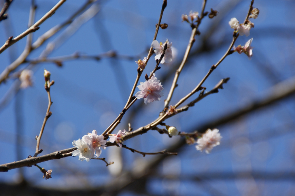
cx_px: 148
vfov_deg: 4.6
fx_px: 2456
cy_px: 98
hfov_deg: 6.9
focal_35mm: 300
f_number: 7.1
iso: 100
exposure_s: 1/320
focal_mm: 200
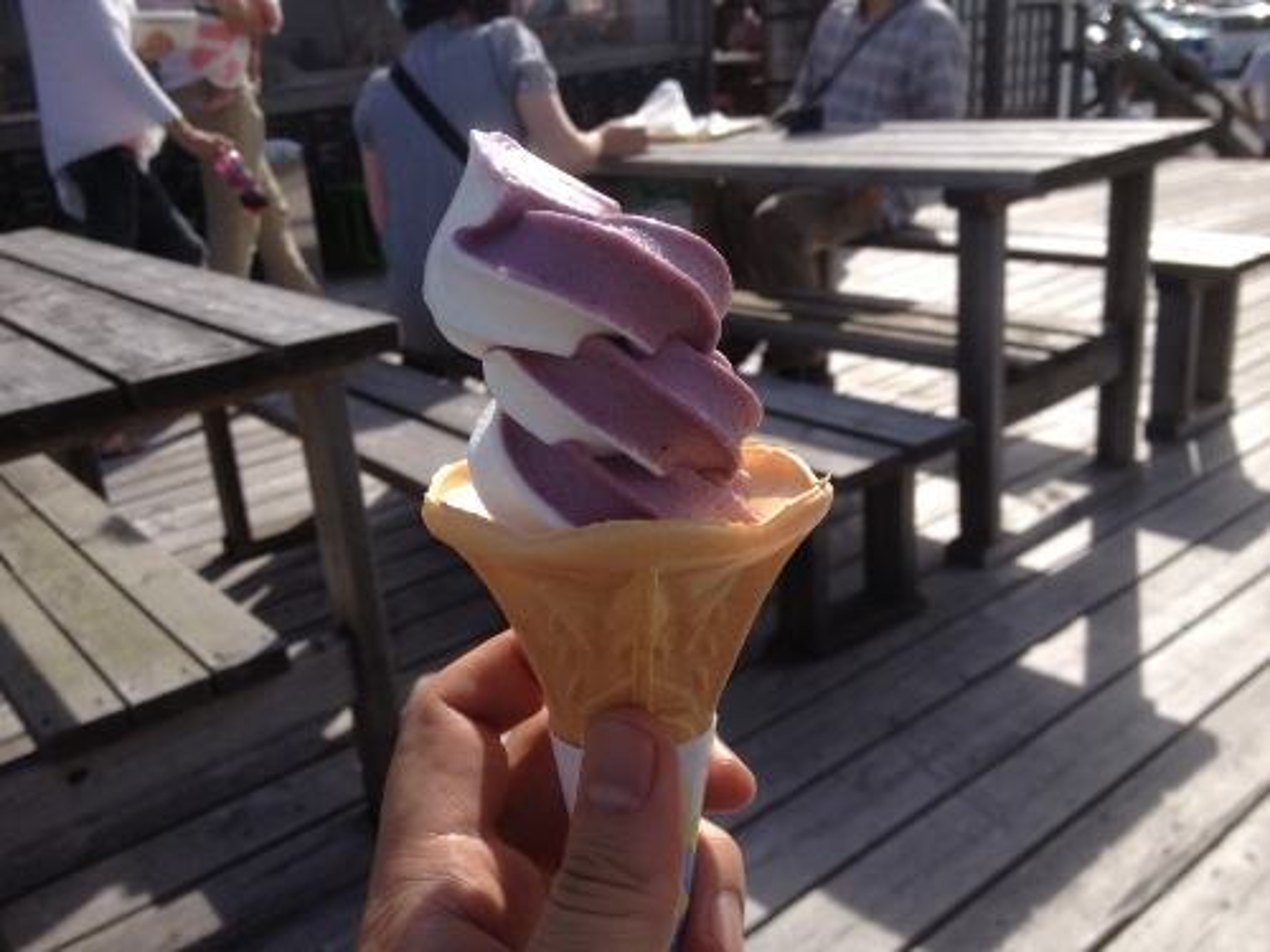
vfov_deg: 40.7
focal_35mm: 35
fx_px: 1284
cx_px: 635
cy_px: 476
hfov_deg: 52.6
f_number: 2.4
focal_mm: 4.28
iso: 50
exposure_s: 1/1453
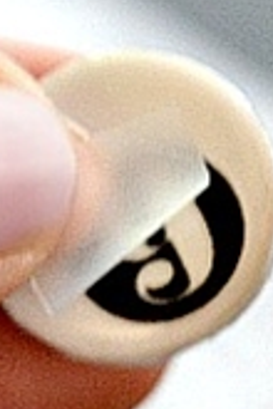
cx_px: 57
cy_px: 280
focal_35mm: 718
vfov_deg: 2.9
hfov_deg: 1.9
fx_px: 8170
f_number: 5.6
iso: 800
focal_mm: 105
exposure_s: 1/30
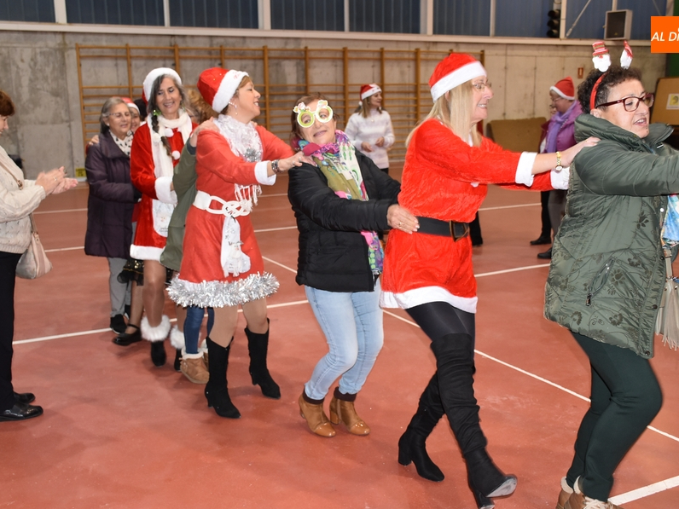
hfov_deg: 49.5
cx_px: 322
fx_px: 736
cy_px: 256
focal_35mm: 38
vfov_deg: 38.1
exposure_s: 1/60
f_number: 3.8
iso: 800
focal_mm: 23
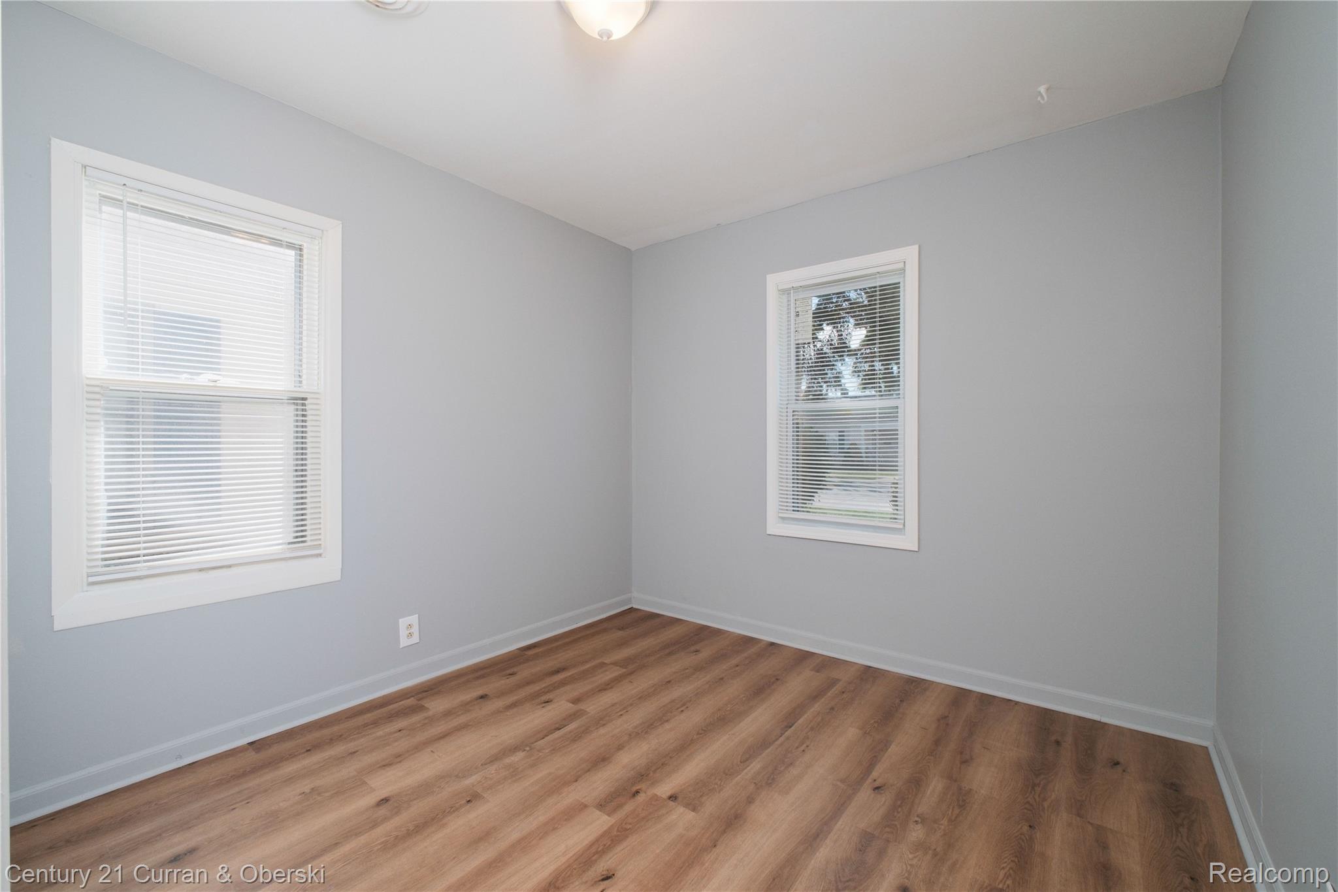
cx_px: 669
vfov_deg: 77.3
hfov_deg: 100.4
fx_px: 557
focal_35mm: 15
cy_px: 446
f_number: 7.1
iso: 500
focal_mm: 10
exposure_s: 1/250
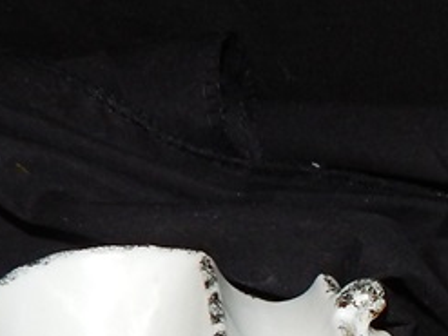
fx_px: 1604
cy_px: 558
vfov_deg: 11.3
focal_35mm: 124
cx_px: 645
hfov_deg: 14.9
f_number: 3
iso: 200
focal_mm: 4
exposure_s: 1/30
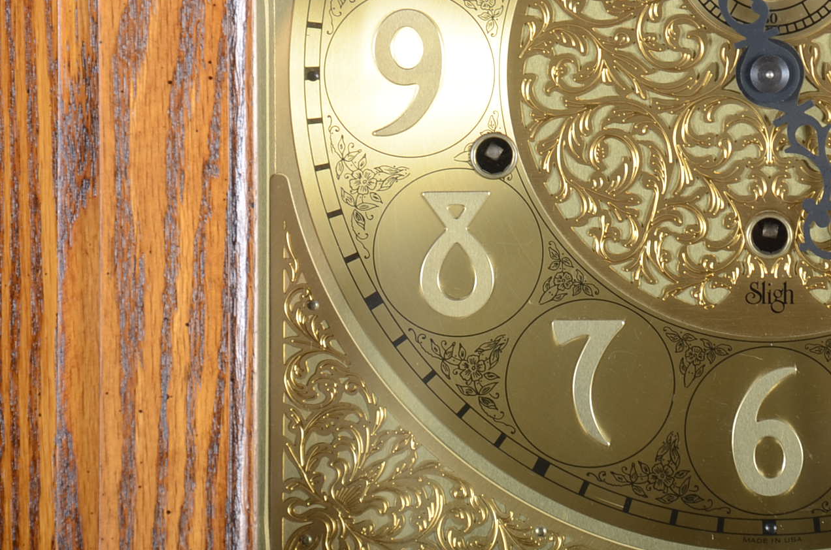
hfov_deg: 7.2
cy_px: 54
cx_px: 779
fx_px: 6566
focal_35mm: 285
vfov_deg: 4.8
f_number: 7.1
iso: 100
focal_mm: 98
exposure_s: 1/200
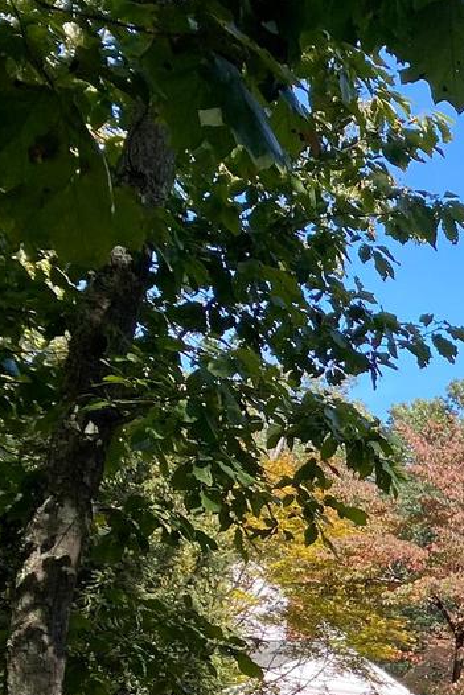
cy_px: 688
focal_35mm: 74
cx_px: 915
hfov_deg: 15.1
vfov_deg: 26.0
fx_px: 1430
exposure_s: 1/591
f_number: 1.8
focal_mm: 4.25
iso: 32
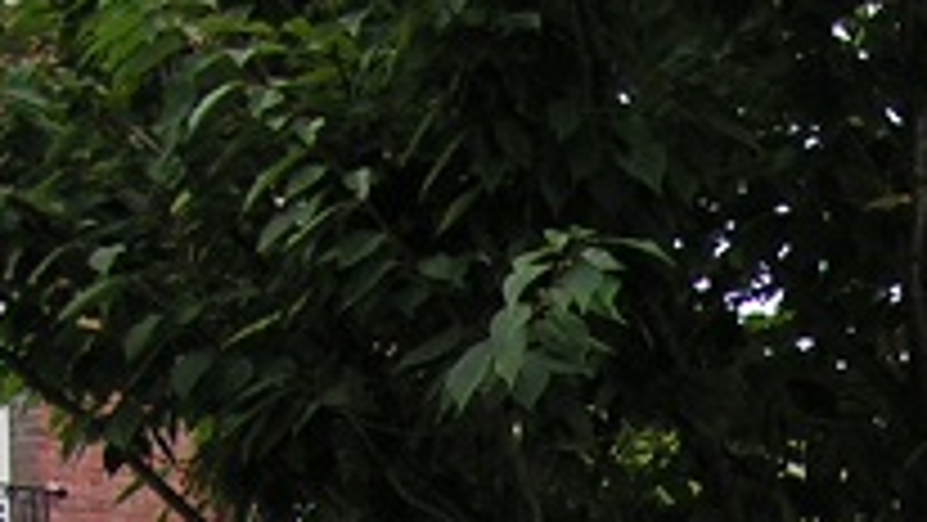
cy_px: 1323
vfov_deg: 7.0
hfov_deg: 12.5
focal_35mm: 161
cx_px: 1480
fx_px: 3958
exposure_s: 1/80
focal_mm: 5.8
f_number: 4
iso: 50
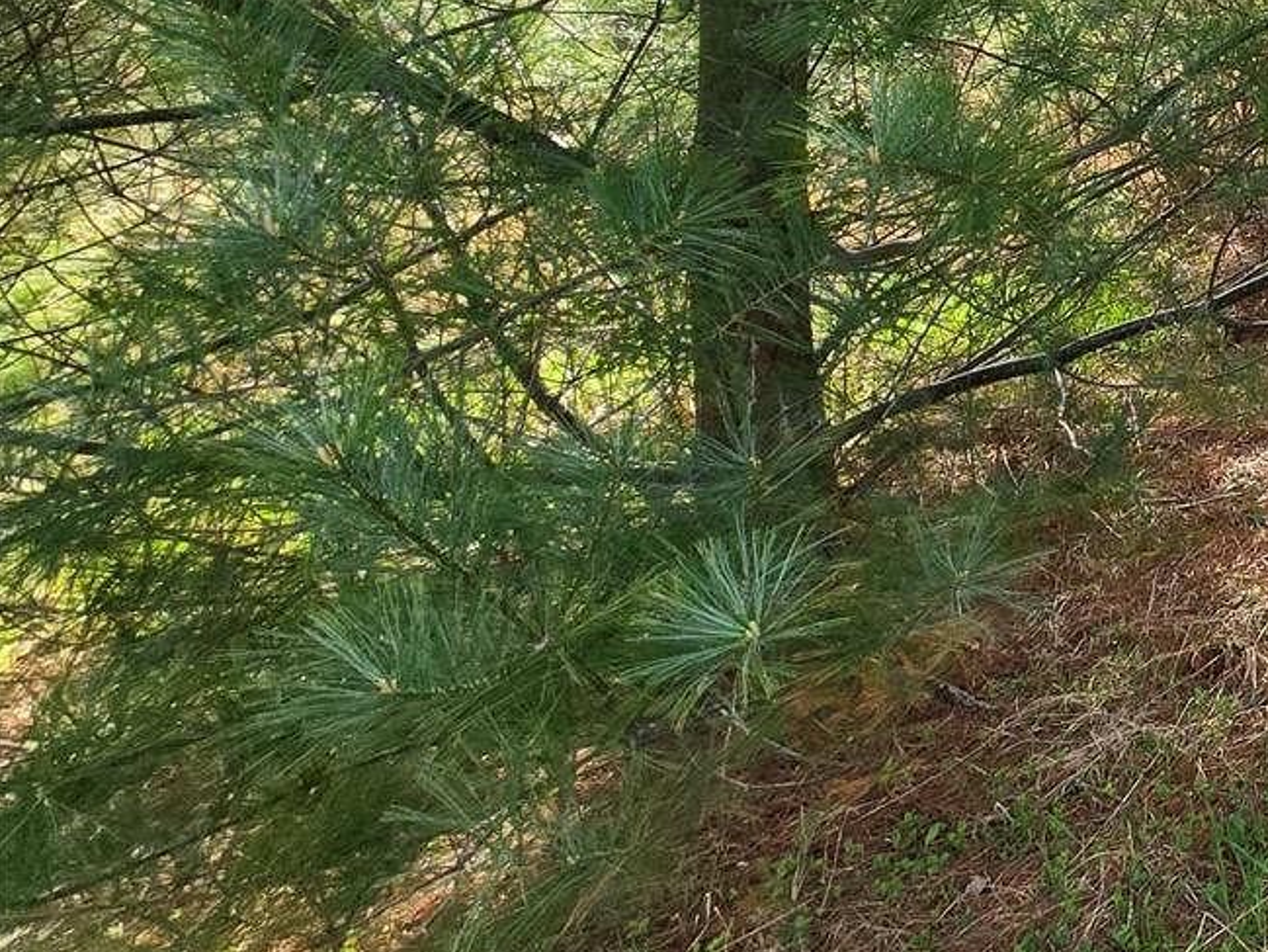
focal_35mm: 41
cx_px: 1997
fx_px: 1502
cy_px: -221
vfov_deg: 29.6
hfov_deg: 27.2
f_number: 2.2
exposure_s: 1/360
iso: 50
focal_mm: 2.2
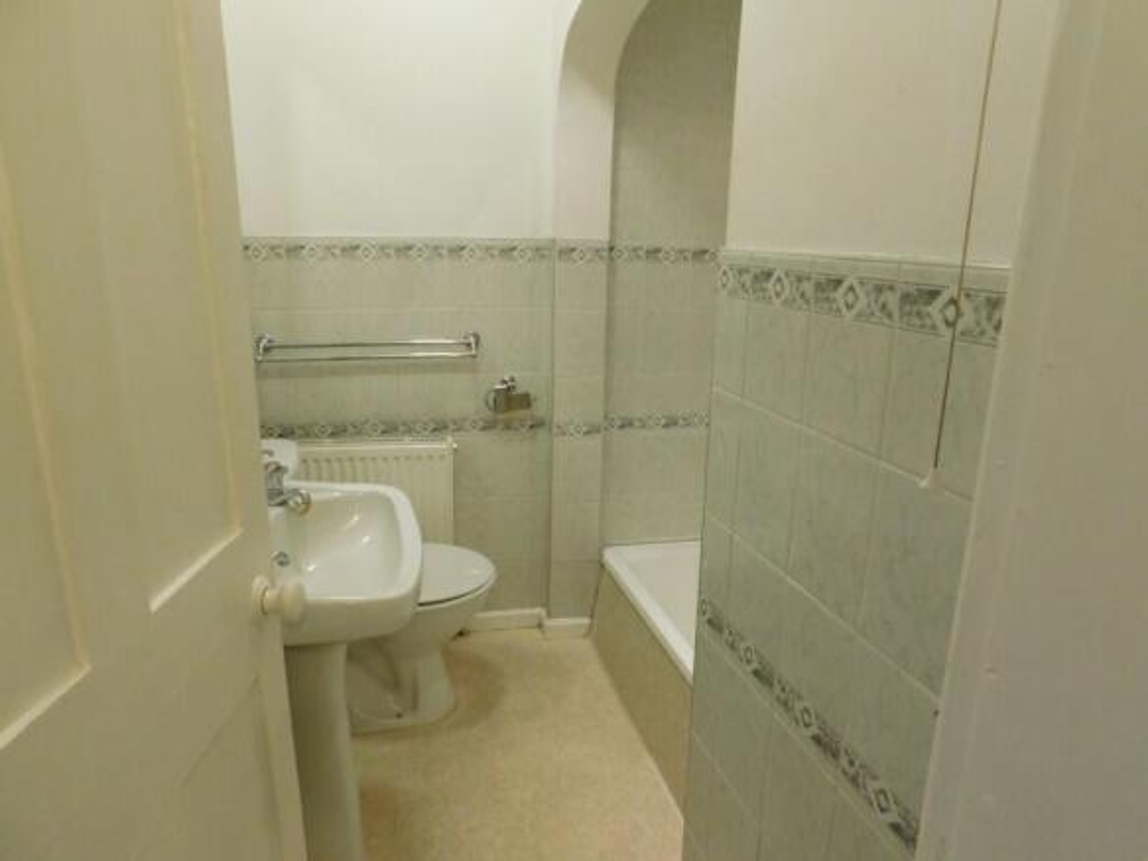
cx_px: 574
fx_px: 763
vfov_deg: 58.9
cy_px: 430
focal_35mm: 23
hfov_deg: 73.9
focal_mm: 4
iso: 400
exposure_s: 1/30
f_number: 3
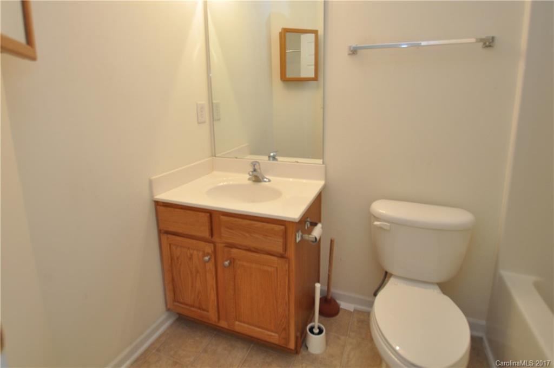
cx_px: 277
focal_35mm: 15
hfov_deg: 100.5
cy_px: 184
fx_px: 230
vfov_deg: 77.1
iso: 400
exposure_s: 1/60
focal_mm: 10
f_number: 4
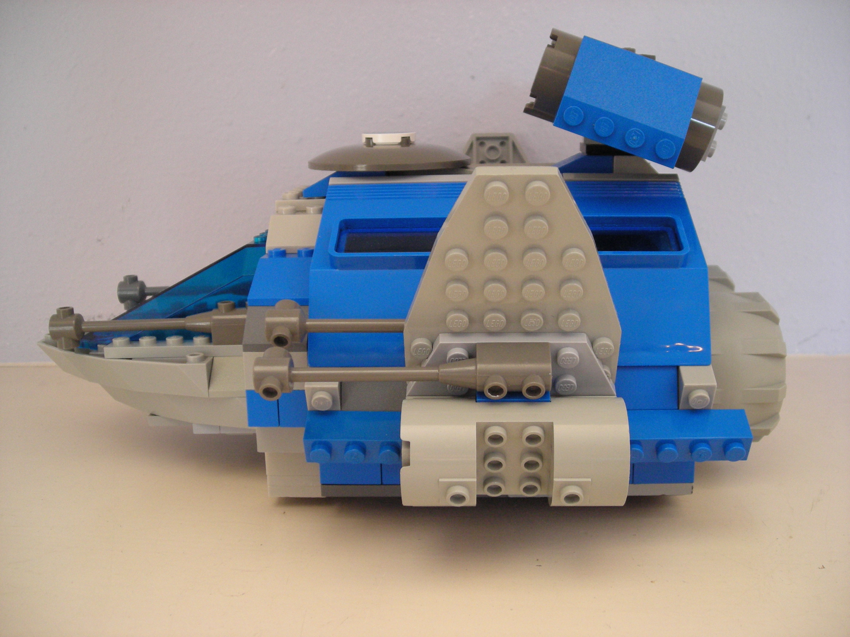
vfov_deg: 37.7
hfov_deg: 49.0
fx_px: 933
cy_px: 318
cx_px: 425
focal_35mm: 38
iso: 200
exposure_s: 1/11
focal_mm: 6.3
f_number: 3.2
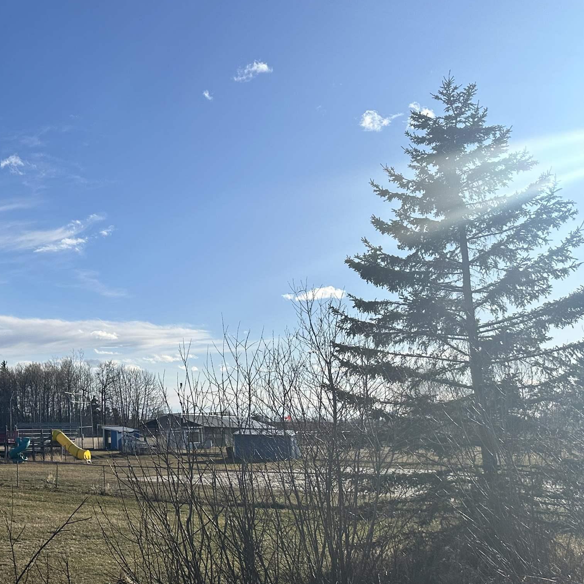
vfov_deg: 39.1
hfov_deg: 35.4
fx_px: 821
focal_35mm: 43
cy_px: 255
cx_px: 0
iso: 80
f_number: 1.78
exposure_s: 1/8197
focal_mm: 6.86
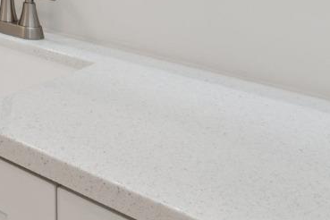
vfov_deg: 18.8
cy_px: -135
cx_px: -177
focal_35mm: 61
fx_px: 559
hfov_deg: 24.6
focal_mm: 10
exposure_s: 1/13
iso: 100
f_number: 8
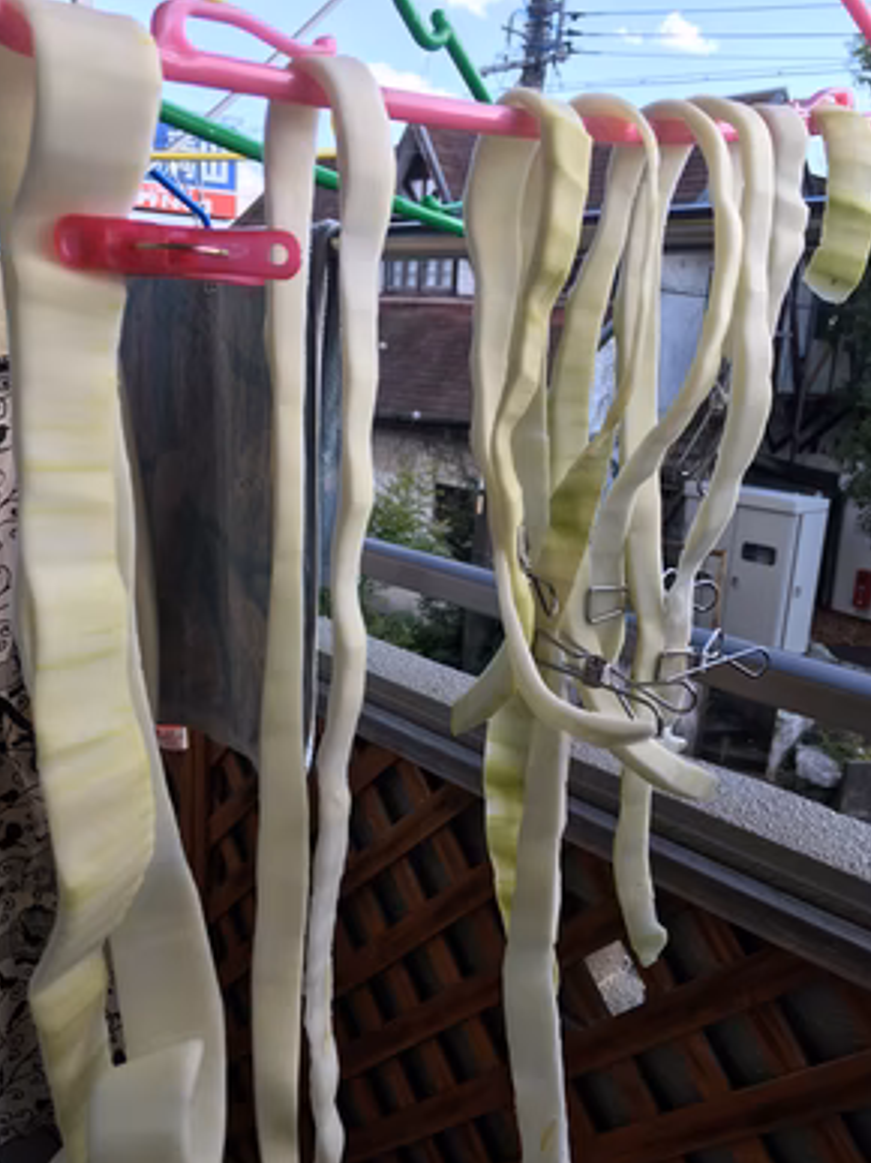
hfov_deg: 46.8
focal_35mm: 30
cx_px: 439
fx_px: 1007
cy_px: 598
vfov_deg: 60.0
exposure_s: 1/262
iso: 25
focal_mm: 4.15
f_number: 2.2
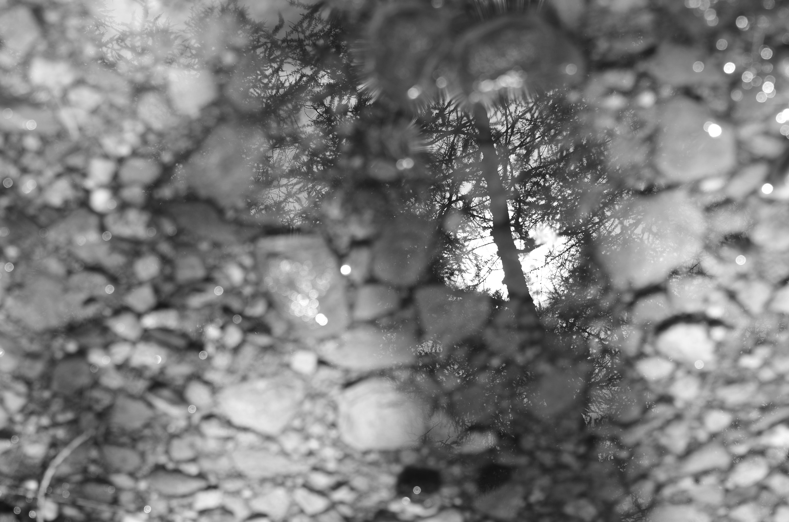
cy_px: 261
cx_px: 394
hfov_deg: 46.5
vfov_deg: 31.7
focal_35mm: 42
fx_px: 918
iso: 100
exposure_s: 1/60
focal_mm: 28
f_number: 4
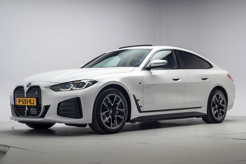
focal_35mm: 50
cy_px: 82
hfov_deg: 39.6
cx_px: 123
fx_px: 342
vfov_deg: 27.0
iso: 100
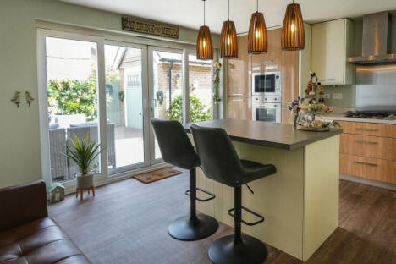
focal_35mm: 21
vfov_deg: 57.8
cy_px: 182
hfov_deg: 80.5
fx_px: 231
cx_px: 233
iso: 400
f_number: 4
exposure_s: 1/160
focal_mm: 10
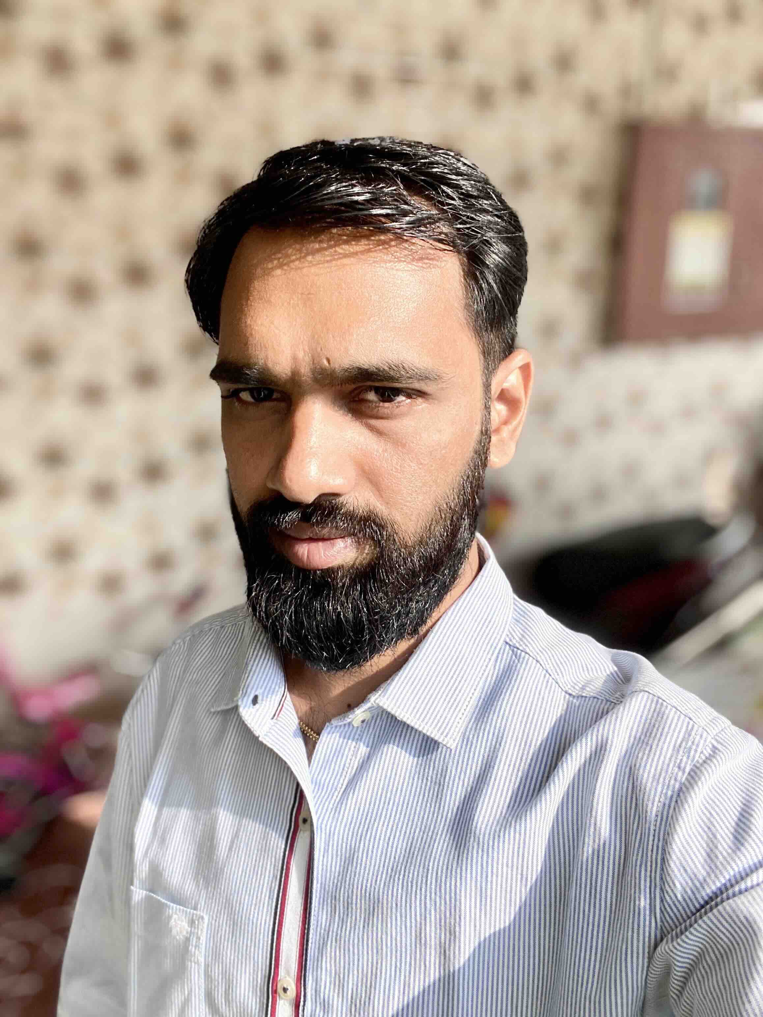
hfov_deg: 46.8
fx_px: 882
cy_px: 508
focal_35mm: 30
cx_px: 382
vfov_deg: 60.0
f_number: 2.2
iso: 25
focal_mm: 2.71
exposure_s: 1/224
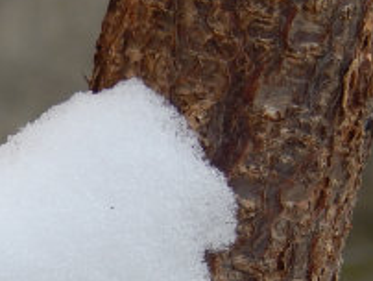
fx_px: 3754
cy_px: 352
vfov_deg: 4.3
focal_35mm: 348
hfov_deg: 5.7
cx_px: -57
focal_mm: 20.5
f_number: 4.6
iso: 125
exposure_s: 1/50
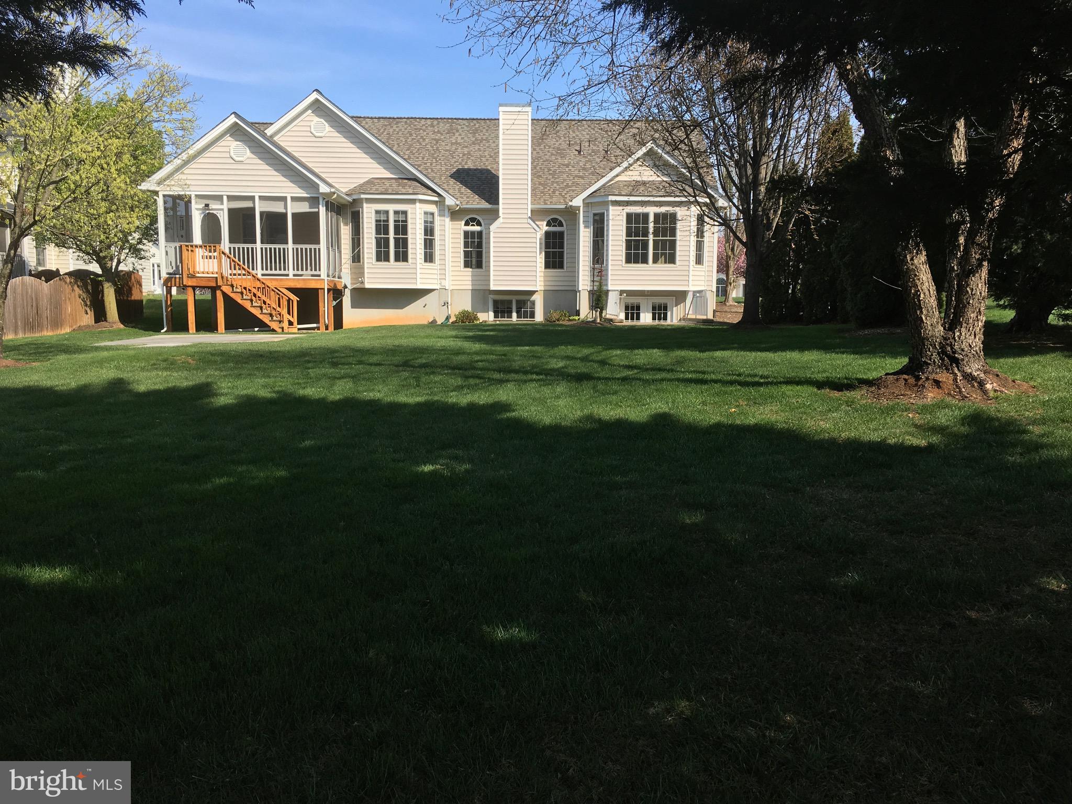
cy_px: 402
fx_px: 898
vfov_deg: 48.2
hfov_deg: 61.7
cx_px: 536
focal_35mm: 29
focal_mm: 4.15
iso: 25
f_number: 2.2
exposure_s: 1/1040
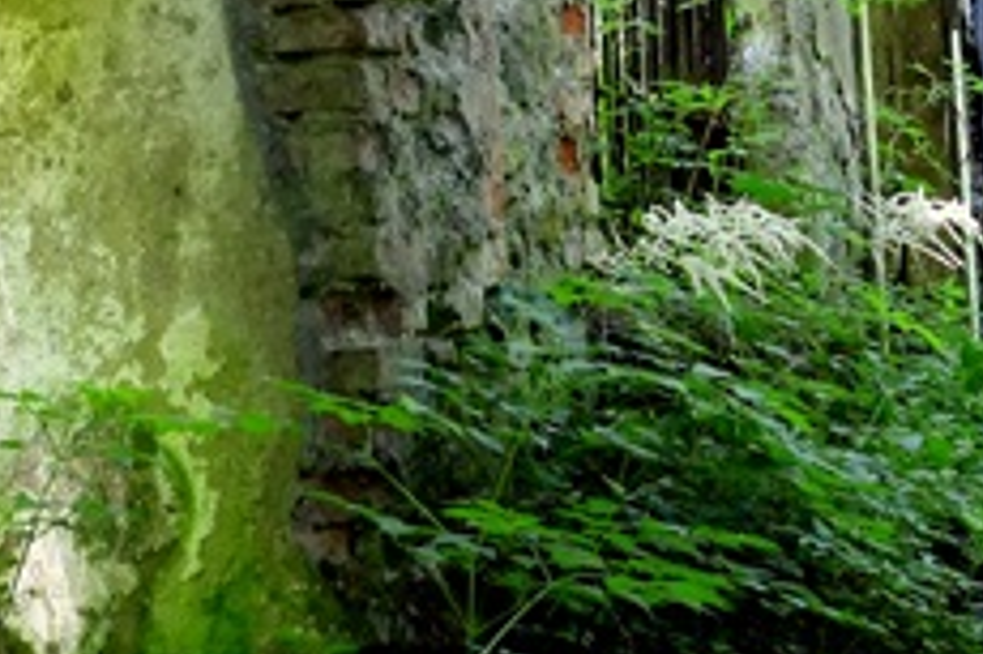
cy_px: -851
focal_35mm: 145
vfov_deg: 8.7
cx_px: 342
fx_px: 3956
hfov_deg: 14.1
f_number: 3.2
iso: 250
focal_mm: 7.1
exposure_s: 1/30
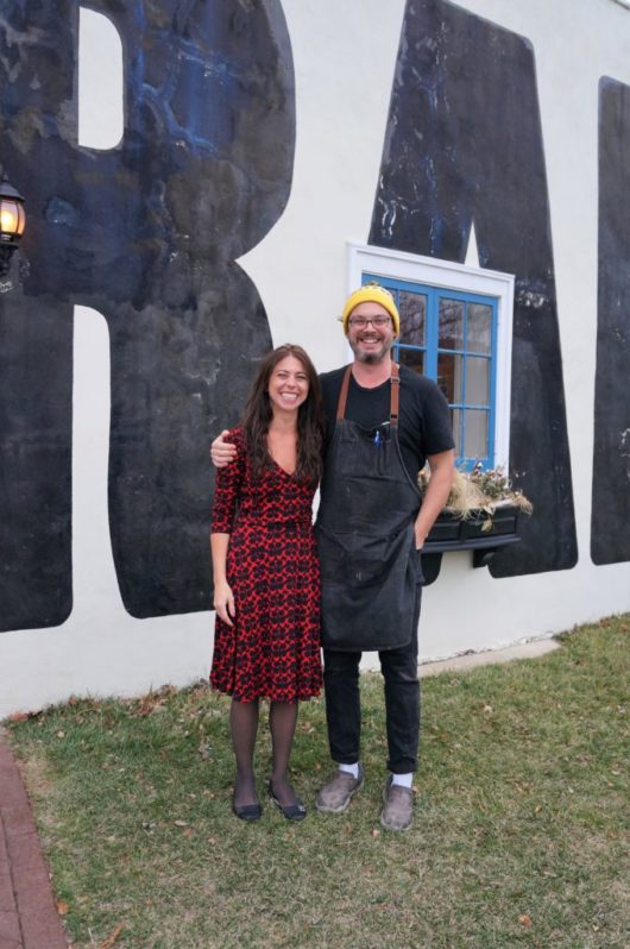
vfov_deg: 62.0
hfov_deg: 43.5
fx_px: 789
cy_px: 474
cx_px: 315
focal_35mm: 30
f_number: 4
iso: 800
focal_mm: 20
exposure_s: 1/160
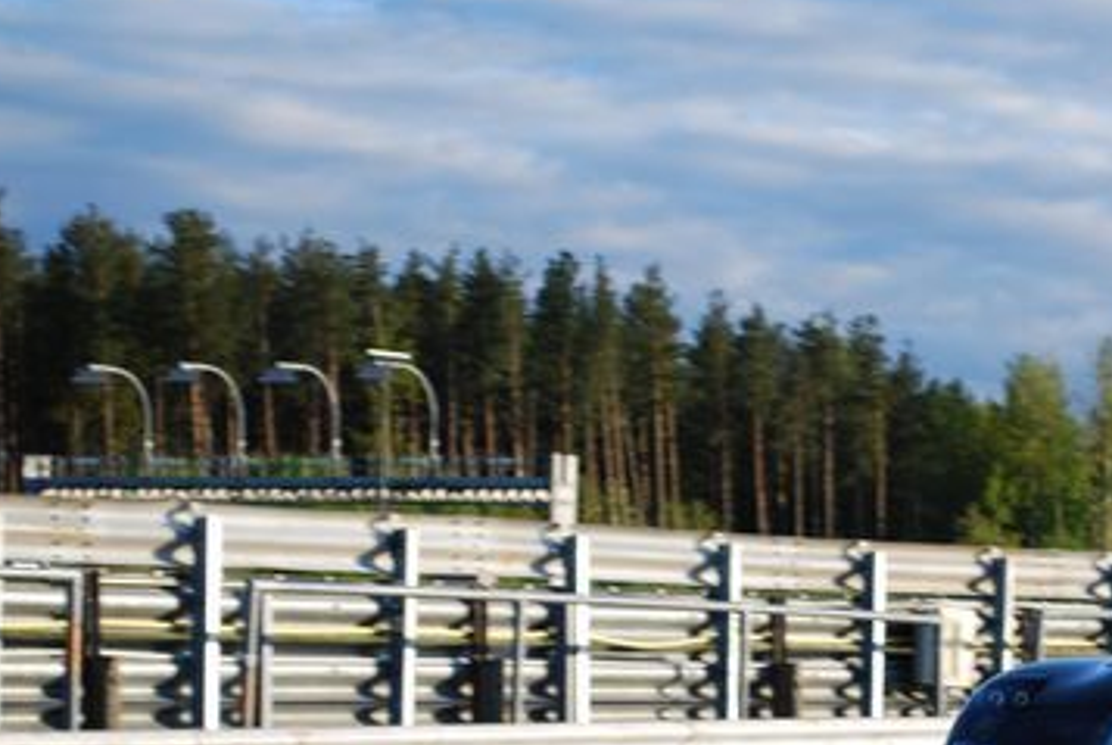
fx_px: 4574
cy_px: 620
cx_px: 897
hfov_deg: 13.8
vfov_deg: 9.3
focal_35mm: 148
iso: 100
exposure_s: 1/160
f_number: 6.3
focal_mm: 55
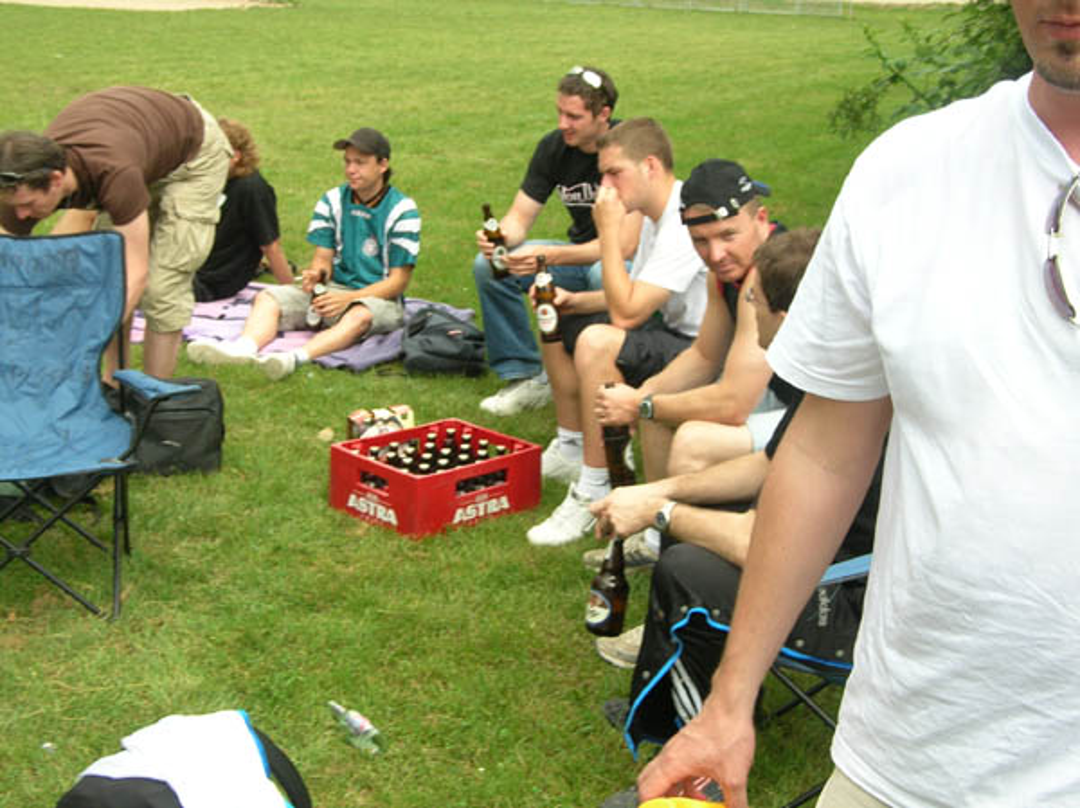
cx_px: 540
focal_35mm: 58
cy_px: 404
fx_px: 1808
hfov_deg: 33.3
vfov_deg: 25.2
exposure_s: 1/136
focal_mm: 9.6
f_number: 4.4
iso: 50
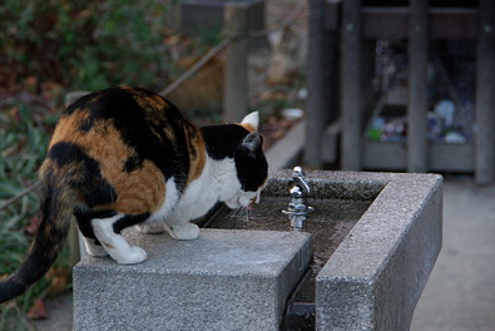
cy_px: 182
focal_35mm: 171
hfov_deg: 12.0
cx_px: 214
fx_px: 2353
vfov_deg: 8.0
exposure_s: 1/60
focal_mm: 99.87
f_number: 5.6
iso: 560
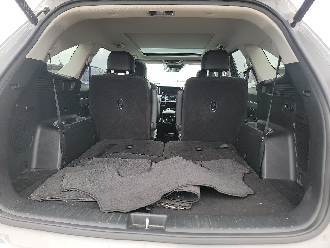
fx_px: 229
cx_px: 165
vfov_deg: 56.8
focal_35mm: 24
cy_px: 124
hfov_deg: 71.6
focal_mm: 6.7
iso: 72
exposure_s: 1/59
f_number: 1.8
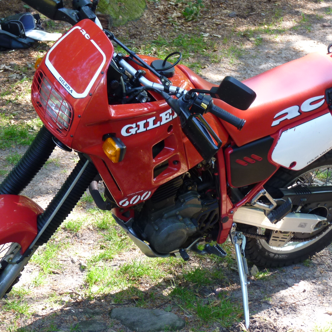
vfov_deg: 13.8
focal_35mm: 126
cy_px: 183
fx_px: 1367
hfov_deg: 13.8
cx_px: 161
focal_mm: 15.5
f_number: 3.4
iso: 100
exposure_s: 1/40
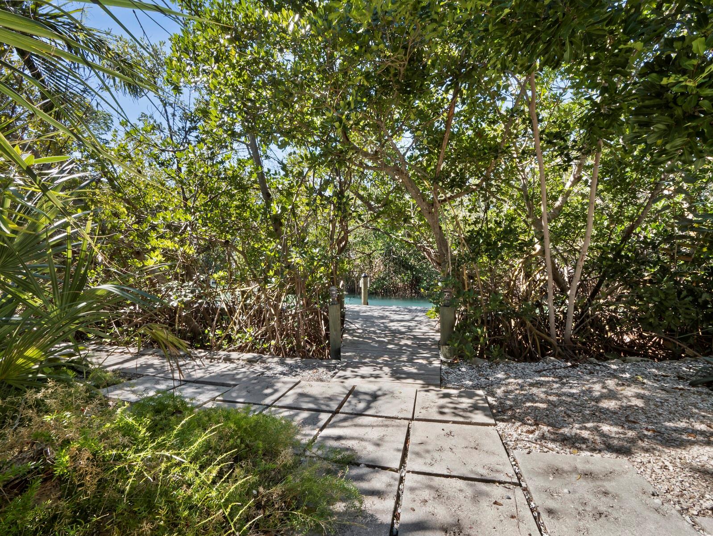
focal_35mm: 14
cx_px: 356
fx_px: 288
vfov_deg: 85.7
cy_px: 268
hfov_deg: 102.0
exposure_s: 1/15
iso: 320
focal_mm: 7
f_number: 14
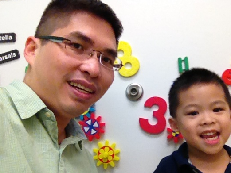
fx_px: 287
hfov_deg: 43.7
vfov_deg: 33.5
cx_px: 137
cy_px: 104
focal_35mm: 43
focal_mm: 1.85
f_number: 2.4
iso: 125
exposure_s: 1/40
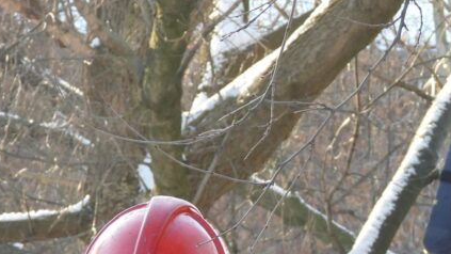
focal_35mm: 409
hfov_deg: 5.3
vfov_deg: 3.0
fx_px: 4891
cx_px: 436
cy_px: 356
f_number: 4
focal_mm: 27.9
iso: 100
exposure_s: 1/80
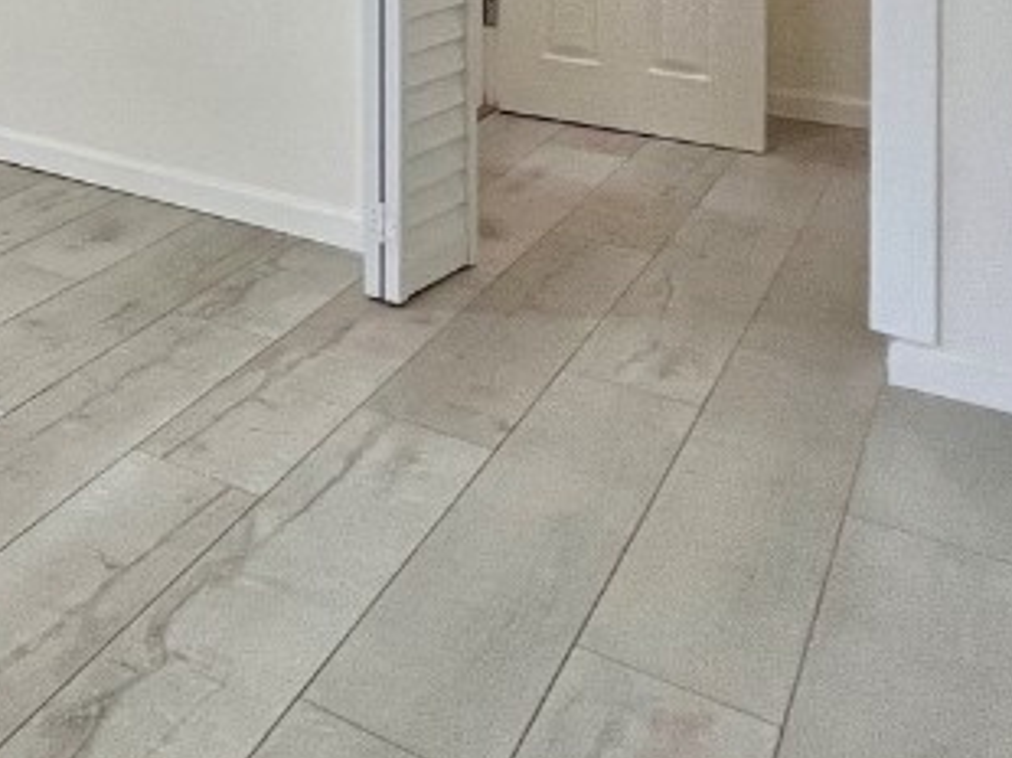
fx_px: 1256
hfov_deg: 30.5
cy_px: -242
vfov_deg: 27.6
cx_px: -408
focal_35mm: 43
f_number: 1.8
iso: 100
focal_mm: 1.57
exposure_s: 1/120
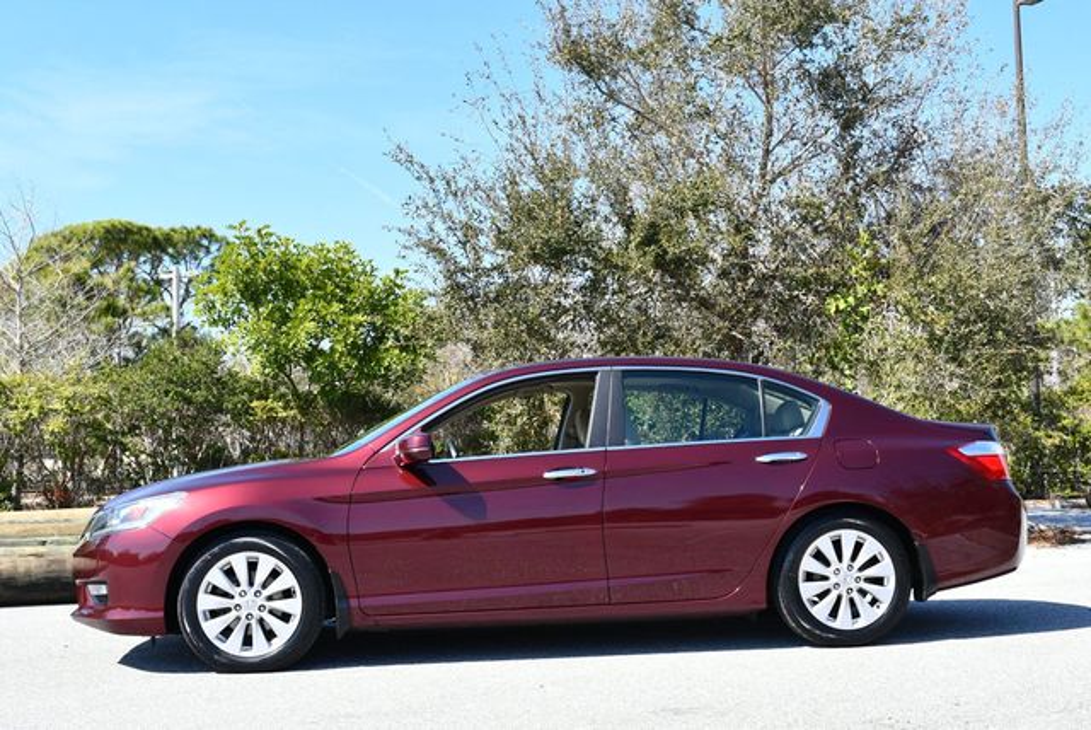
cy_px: 365
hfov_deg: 44.5
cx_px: 546
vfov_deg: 30.6
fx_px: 1335
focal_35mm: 44
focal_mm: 22
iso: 200
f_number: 8
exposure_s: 1/250
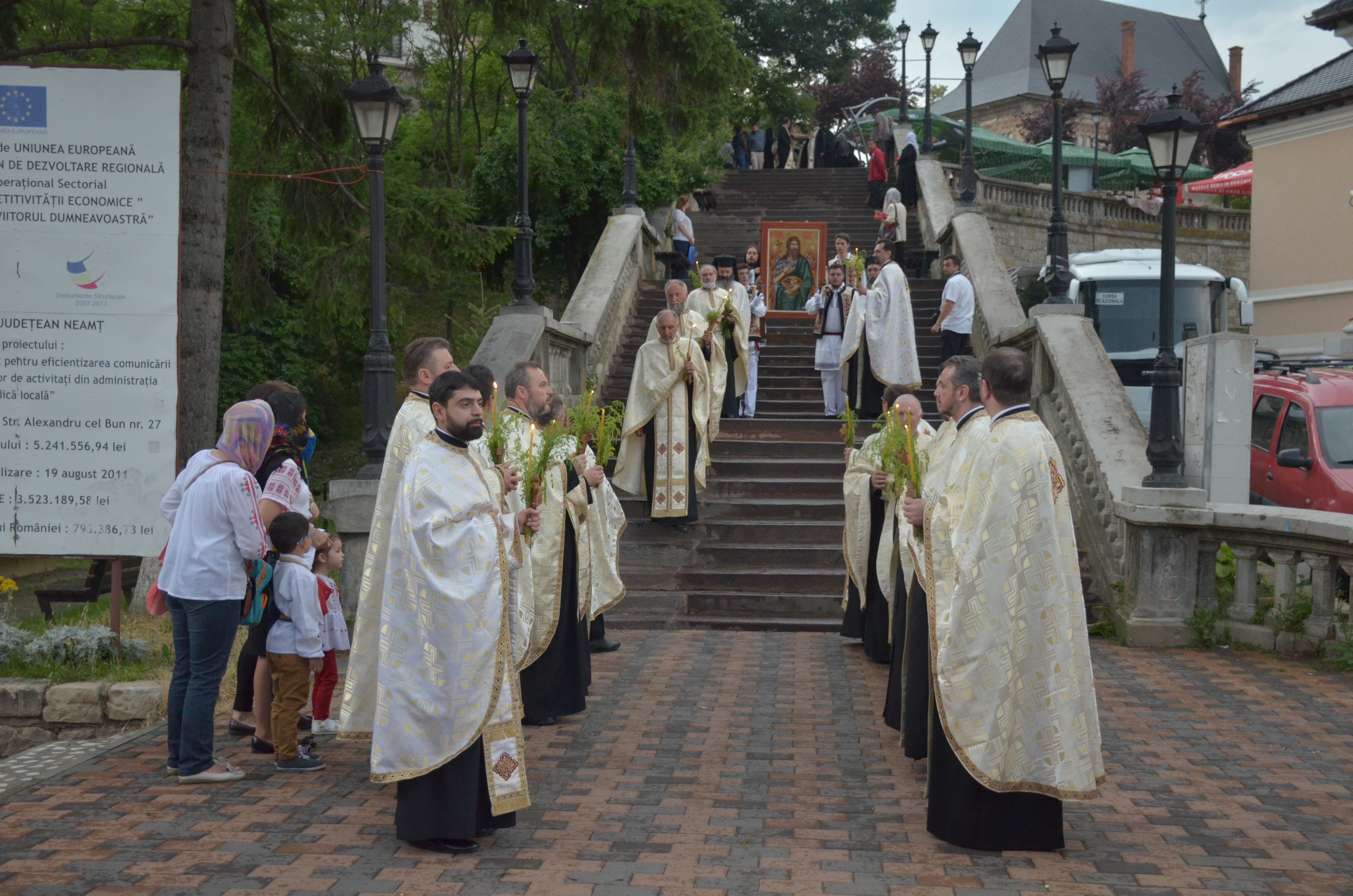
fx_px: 1519
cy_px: 448
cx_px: 676
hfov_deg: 48.0
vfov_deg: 32.9
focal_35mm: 40
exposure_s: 1/320
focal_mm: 27
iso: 1600
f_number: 4
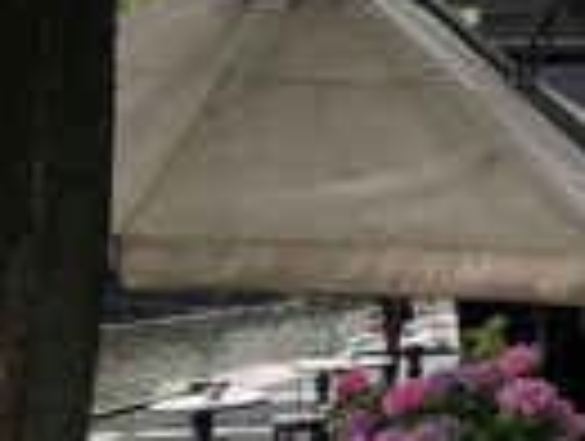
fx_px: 2167
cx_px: 1287
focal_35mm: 128
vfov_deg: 11.3
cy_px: -126
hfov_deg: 12.8
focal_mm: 5.96
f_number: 1.6
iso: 50
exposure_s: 1/1845
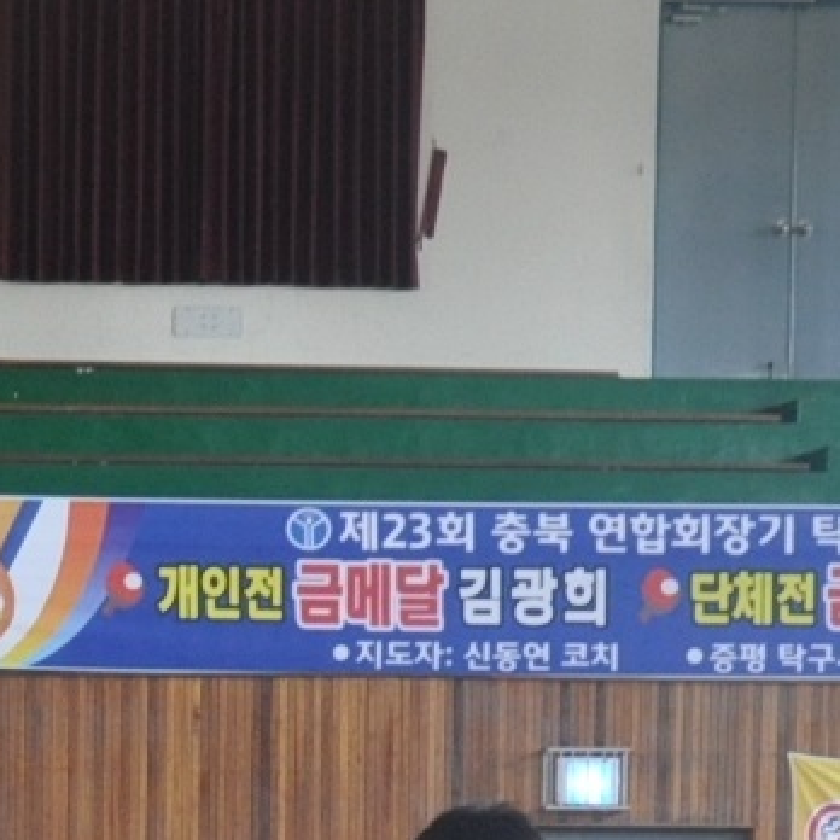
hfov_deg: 8.3
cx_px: -618
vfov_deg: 8.4
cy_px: 1154
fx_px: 5601
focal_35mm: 204
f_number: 4
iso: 800
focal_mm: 26
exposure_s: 1/30
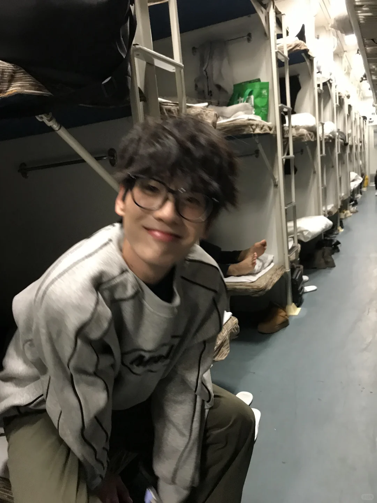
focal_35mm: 28
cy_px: 252
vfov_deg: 63.4
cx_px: 188
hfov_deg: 49.7
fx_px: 407
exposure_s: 1/17
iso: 100
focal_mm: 3.99
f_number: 1.8
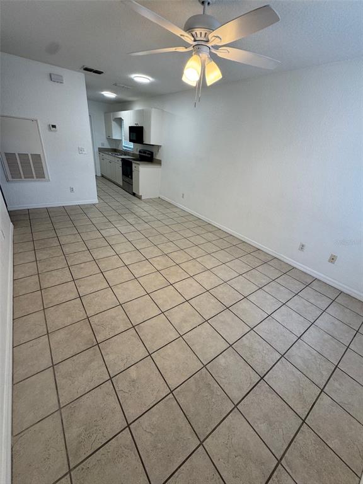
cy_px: 242
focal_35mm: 14
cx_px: 182
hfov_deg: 85.7
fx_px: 196
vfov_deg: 102.1
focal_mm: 2.22
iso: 125
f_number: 2.2
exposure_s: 1/99
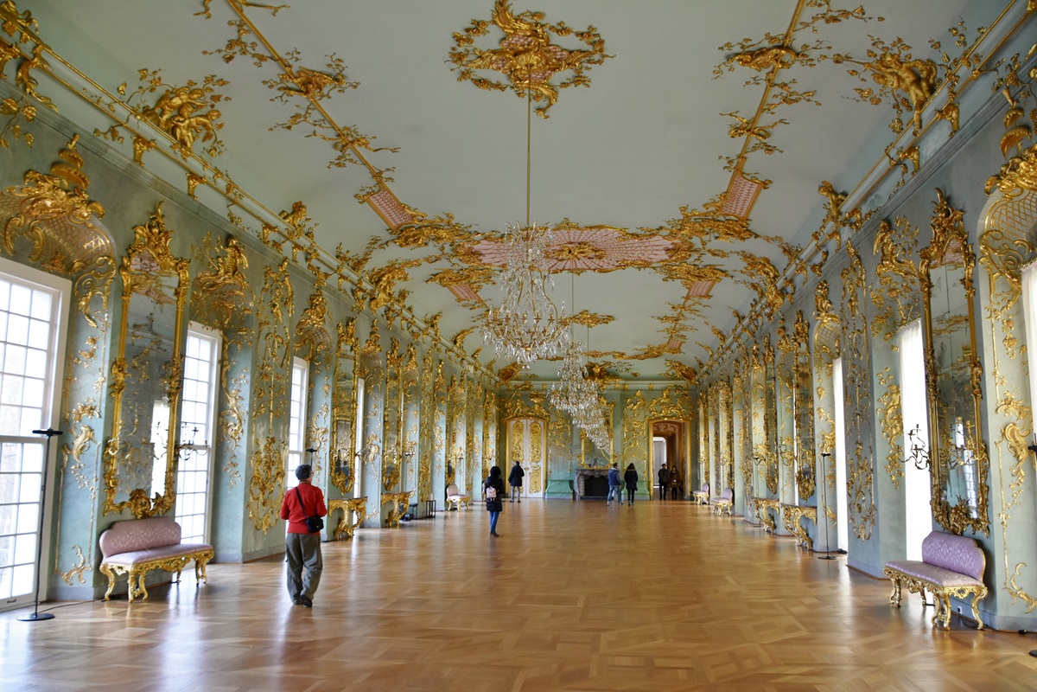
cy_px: 346
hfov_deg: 67.4
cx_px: 518
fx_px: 778
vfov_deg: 47.9
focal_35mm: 27
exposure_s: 1/80
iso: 800
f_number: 4.5
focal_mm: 18
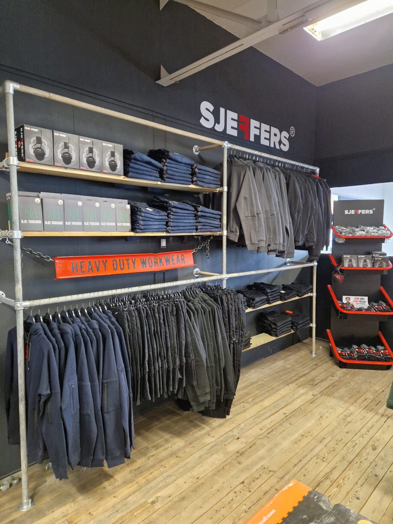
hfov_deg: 58.9
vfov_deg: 73.9
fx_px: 348
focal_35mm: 23
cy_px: 262
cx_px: 196
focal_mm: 5.4
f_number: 1.8
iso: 640
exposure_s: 1/100
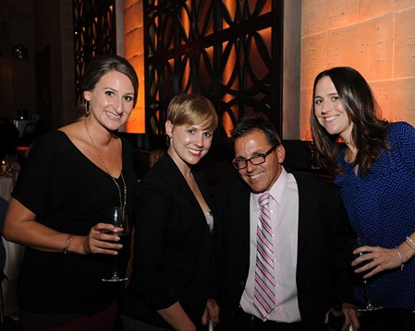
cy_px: 164
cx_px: 250
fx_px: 565
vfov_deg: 32.7
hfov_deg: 40.2
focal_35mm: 46
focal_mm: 40
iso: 1250
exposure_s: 1/40
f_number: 6.3
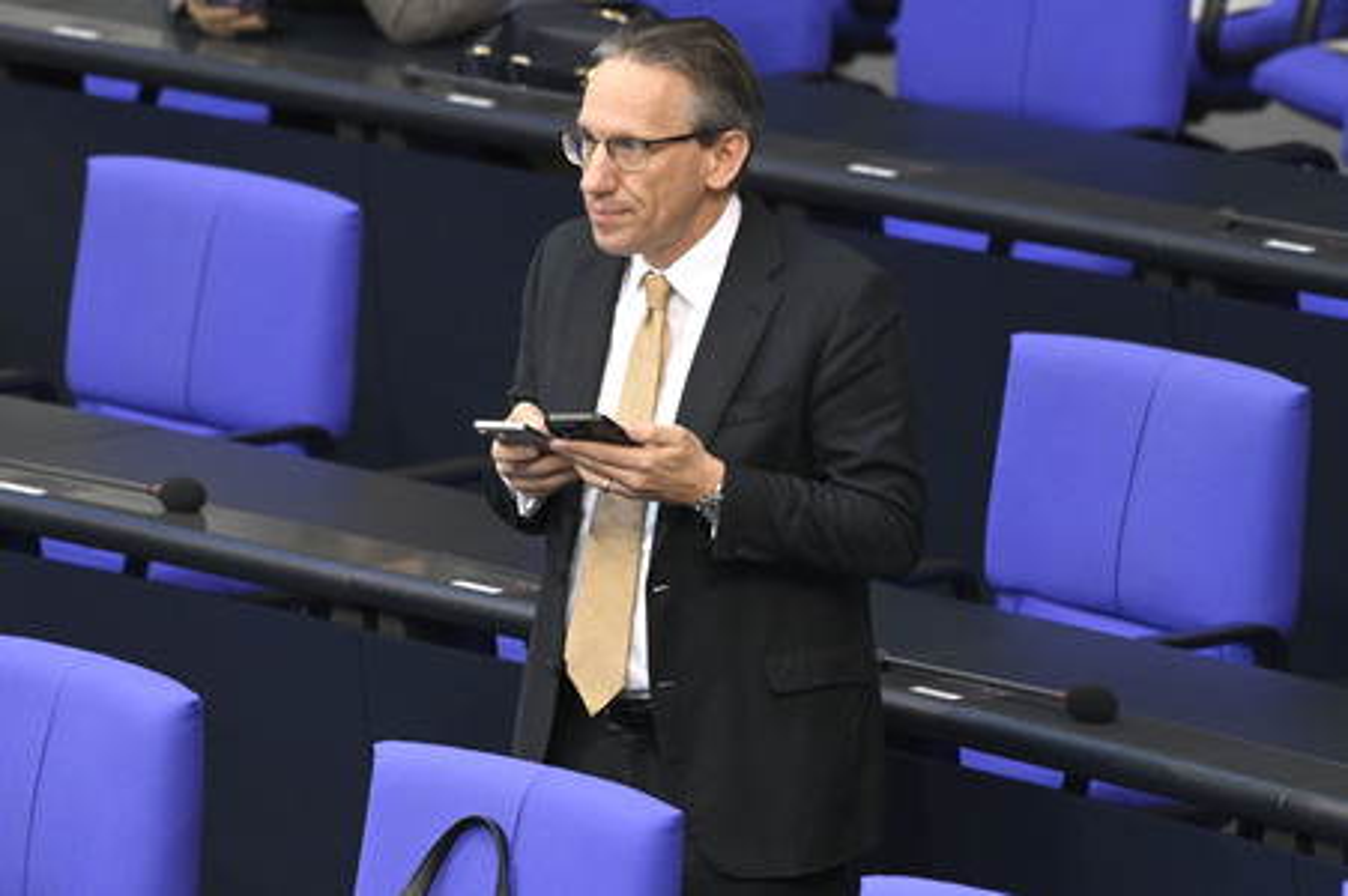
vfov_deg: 3.5
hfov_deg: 5.3
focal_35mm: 390
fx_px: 14592
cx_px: 674
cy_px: 448
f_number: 5.6
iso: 8000
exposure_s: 1/400
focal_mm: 390
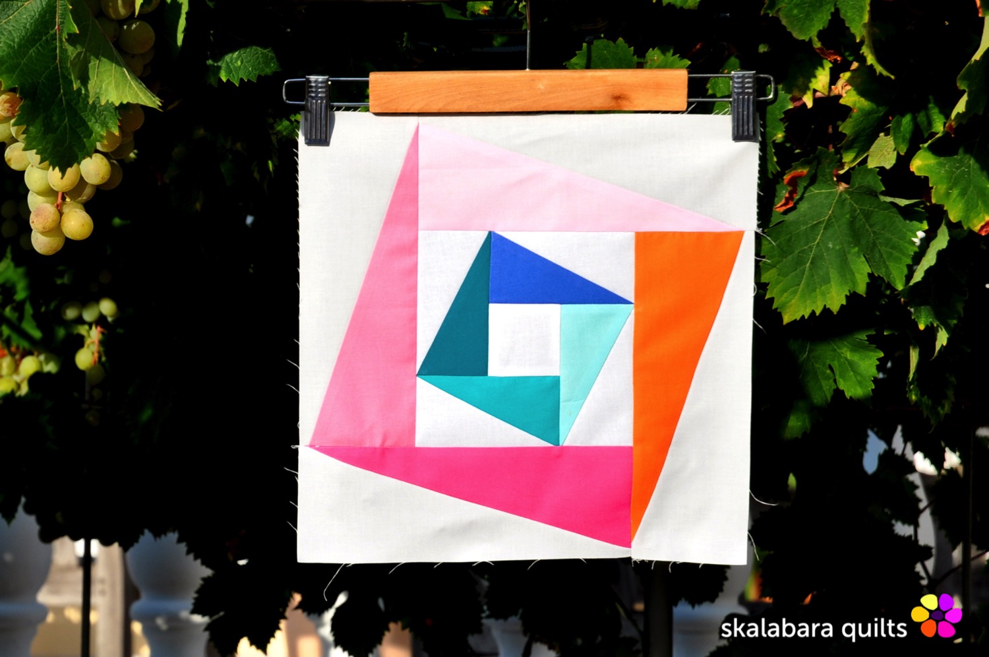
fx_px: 3498
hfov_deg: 16.1
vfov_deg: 10.7
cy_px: 328
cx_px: 494
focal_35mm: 128
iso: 200
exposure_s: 1/320
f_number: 9
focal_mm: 85
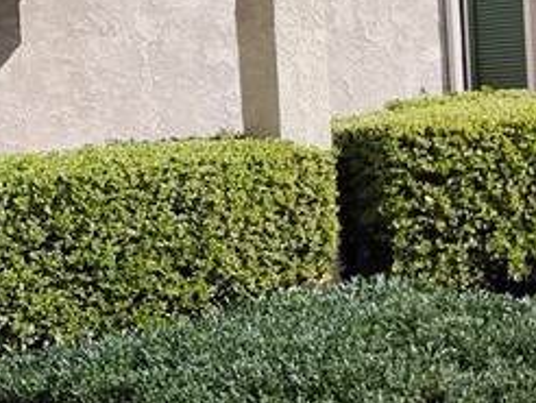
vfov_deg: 12.8
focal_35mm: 116
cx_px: -406
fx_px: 1798
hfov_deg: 14.9
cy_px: 126
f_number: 1.8
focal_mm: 4.26
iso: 100
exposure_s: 1/859
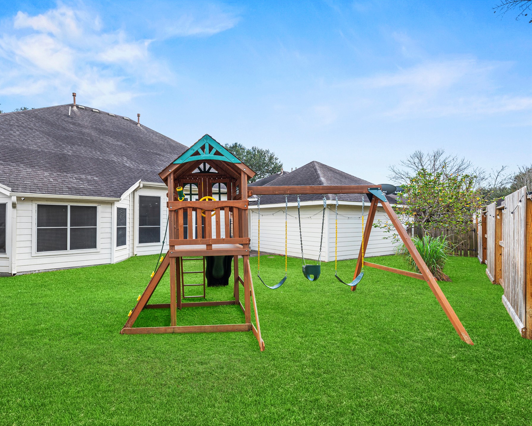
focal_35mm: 16
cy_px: 214
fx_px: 252
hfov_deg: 91.7
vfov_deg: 80.4
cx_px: 208
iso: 100
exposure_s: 1/125
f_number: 8
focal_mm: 14
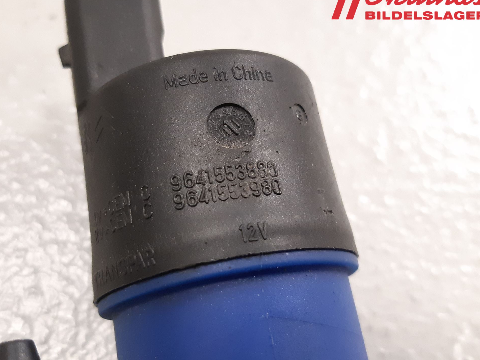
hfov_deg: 63.4
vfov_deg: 49.7
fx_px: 388
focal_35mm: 28
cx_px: 228
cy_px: 171
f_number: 1.7
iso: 250
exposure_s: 1/25
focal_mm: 3.93
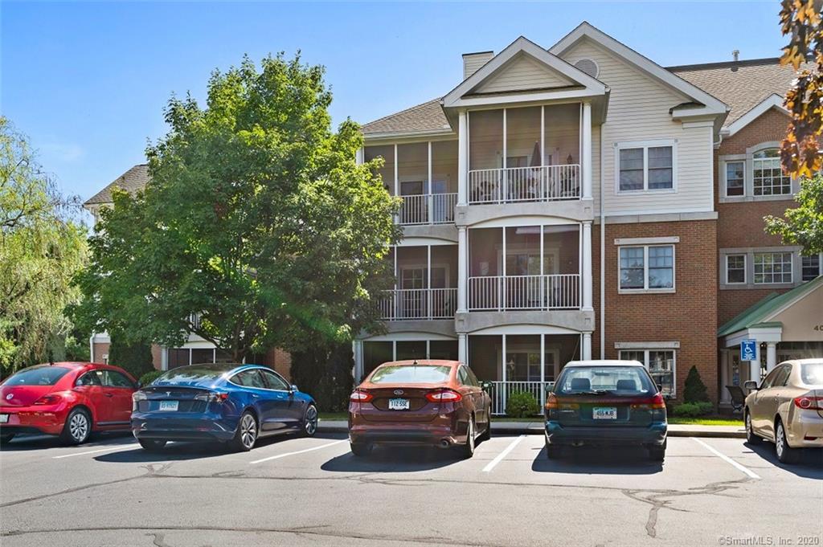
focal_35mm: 32
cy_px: 274
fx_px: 731
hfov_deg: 58.8
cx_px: 412
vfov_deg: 41.1
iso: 100
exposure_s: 1/250
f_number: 5.6
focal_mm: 32
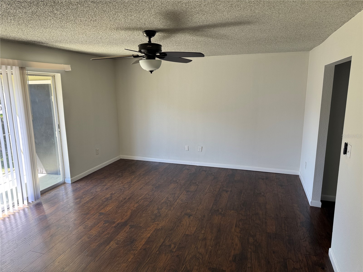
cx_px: 182
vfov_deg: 56.8
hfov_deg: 71.6
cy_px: 136
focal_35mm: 24
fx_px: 252
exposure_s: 1/121
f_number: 1.78
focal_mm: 6.76
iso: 80
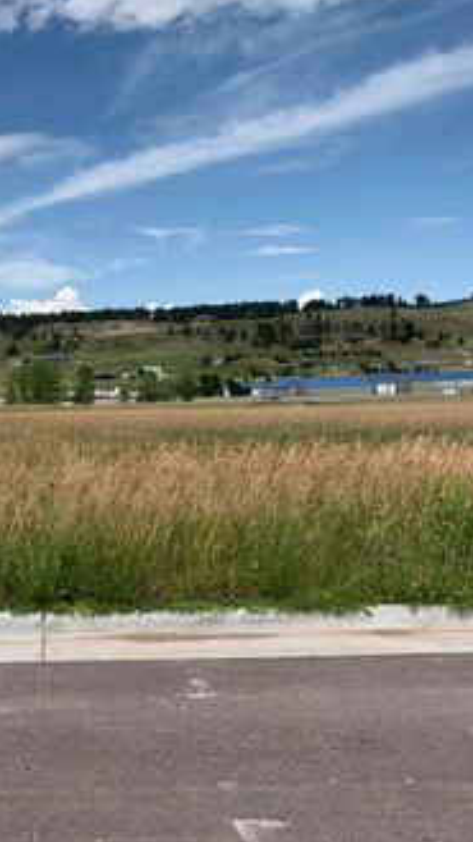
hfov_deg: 26.9
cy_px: 370
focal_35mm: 43
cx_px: 59
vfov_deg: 47.3
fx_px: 959
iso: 25
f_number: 1.8
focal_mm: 4.25
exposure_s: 1/3289
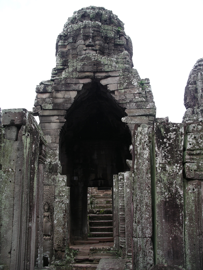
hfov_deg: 38.7
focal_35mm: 37
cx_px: 102
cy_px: 135
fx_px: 289
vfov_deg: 50.1
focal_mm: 7.8
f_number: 3.2
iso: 64
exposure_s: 1/200
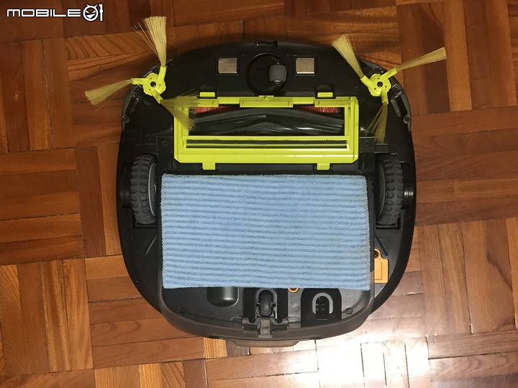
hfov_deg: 63.4
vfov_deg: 49.7
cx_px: 259
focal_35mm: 28
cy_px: 194
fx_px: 419
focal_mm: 3.99
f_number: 1.8
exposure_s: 1/15
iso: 80
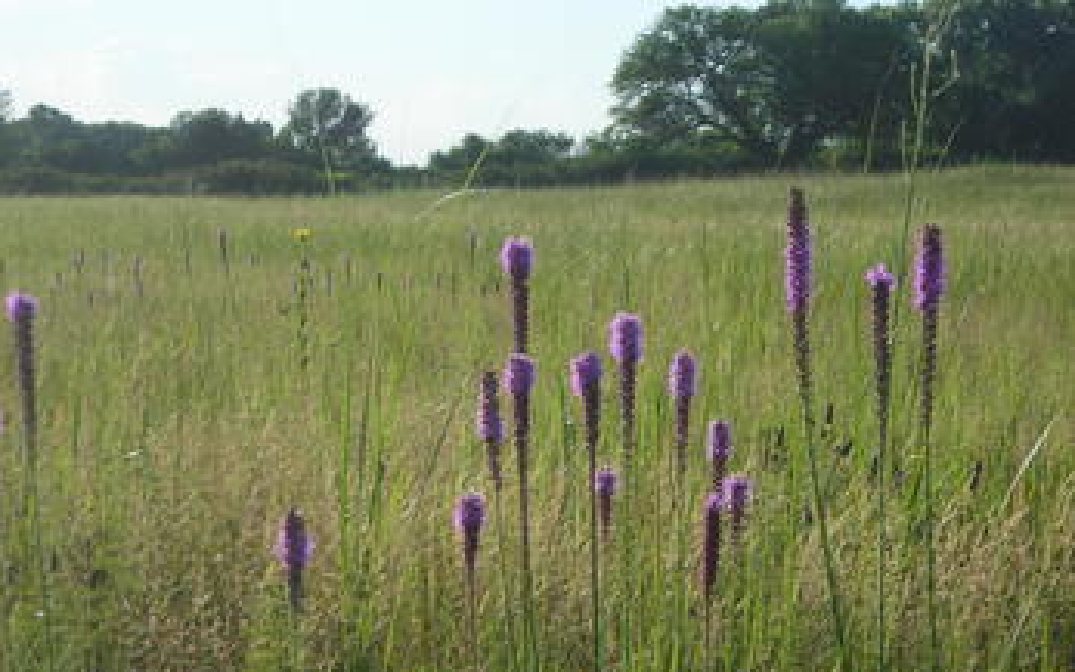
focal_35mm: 124
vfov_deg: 10.6
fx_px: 3633
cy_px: 381
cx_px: 536
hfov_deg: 16.8
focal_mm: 19.2
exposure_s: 1/254
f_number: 5.3
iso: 50
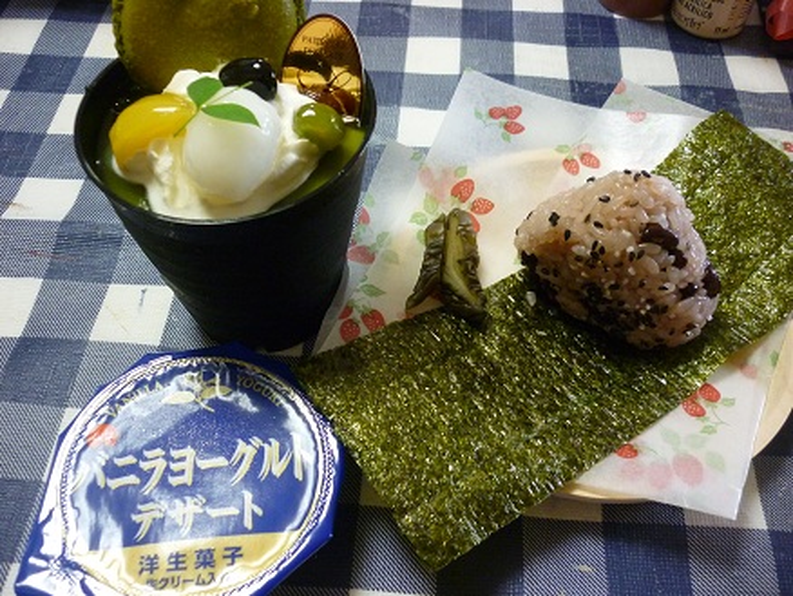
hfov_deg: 55.3
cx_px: 396
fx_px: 756
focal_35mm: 33
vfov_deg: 43.0
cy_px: 298
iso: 400
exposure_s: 1/30
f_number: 2.8
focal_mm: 5.5
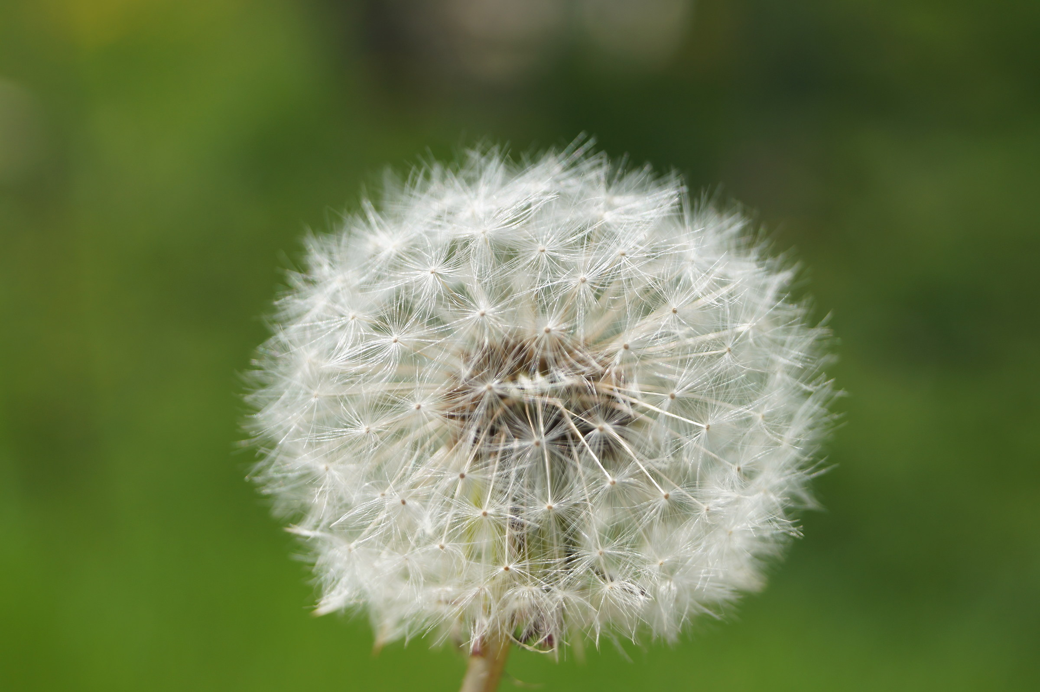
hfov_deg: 24.6
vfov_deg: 16.5
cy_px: 346
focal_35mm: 82
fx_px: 2382
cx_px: 520
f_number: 7.1
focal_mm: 55
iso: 100
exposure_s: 1/400
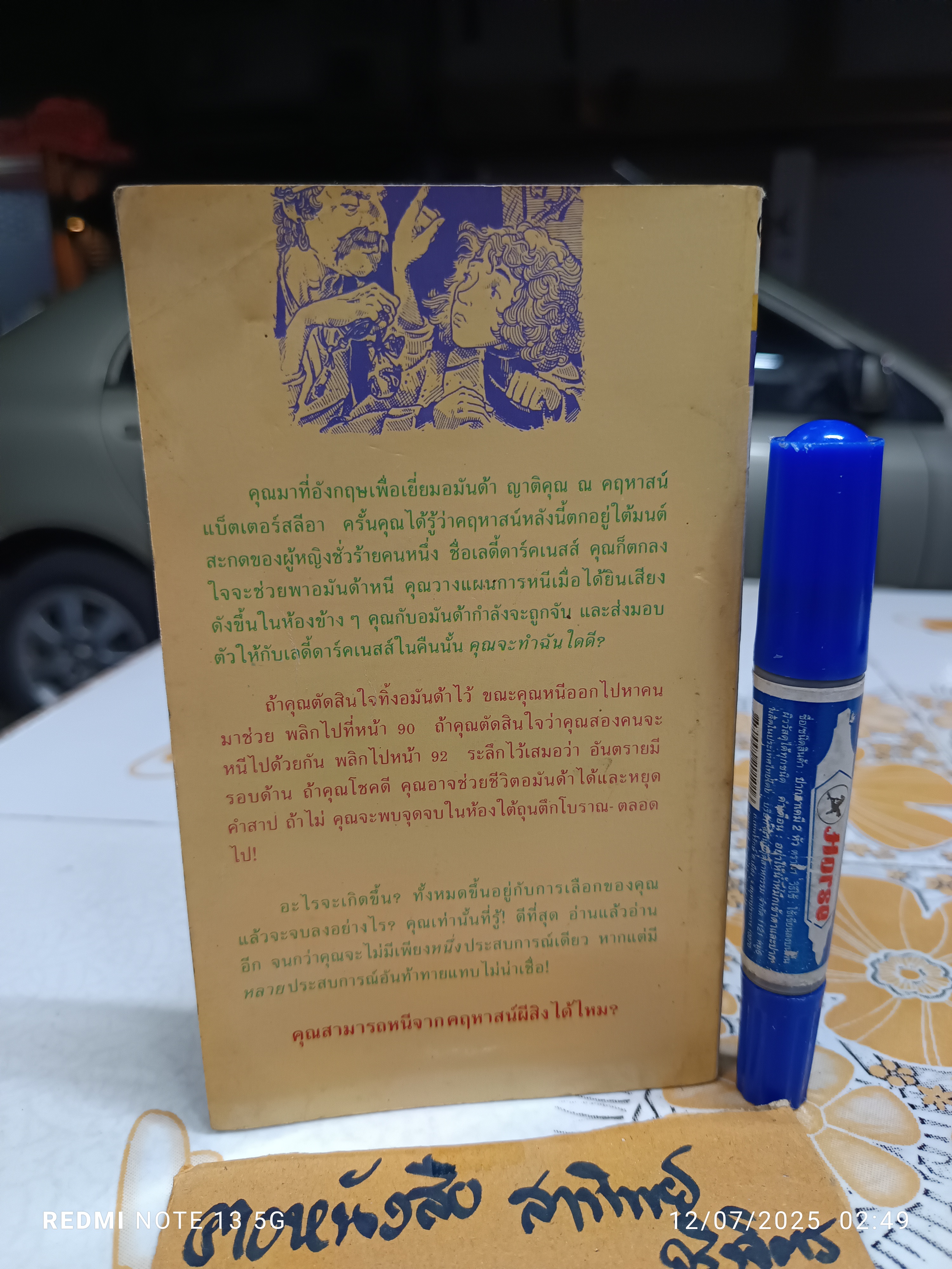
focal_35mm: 24
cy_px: 634
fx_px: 880
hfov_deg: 56.8
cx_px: 476
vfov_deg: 71.6
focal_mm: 5.31
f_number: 1.7
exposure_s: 1/25
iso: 1128
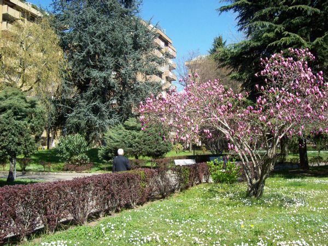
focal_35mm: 36
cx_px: 164
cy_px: 123
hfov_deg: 51.4
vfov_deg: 39.7
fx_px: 341
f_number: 4.8
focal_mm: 6
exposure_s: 1/297
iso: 80
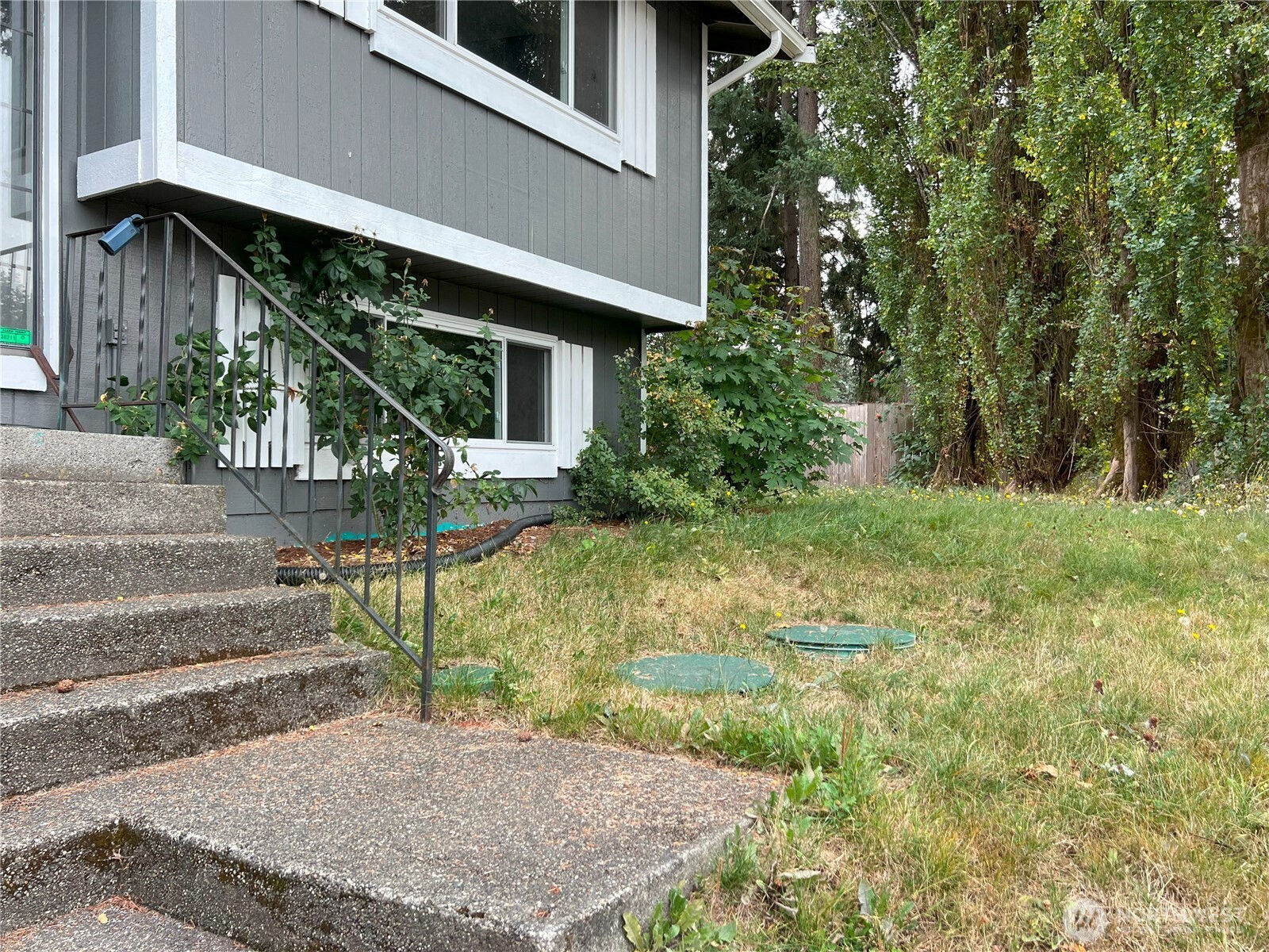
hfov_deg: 67.3
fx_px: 953
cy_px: 476
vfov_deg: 53.1
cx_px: 634
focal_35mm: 26
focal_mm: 5.7
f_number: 1.5
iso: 50
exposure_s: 1/427
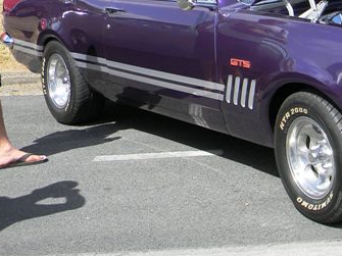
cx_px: 350
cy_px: 29
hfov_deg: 21.9
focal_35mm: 86
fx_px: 849
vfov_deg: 16.9
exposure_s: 1/520
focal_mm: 6.4
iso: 80
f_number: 3.7
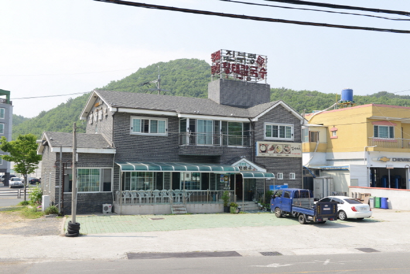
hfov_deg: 50.7
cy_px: 137
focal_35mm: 38
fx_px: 433
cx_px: 205
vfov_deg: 35.1
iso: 100
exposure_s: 1/125
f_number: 8
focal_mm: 38
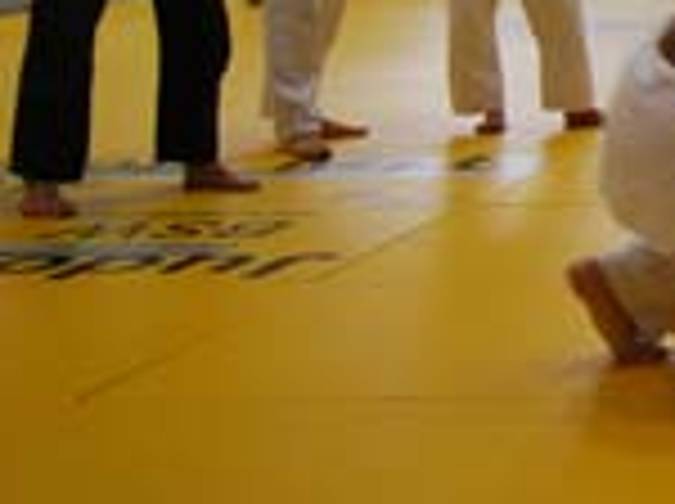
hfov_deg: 15.0
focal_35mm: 110
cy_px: -140
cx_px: 1300
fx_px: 2140
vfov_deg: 13.0
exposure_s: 1/60
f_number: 4
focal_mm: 19
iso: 200
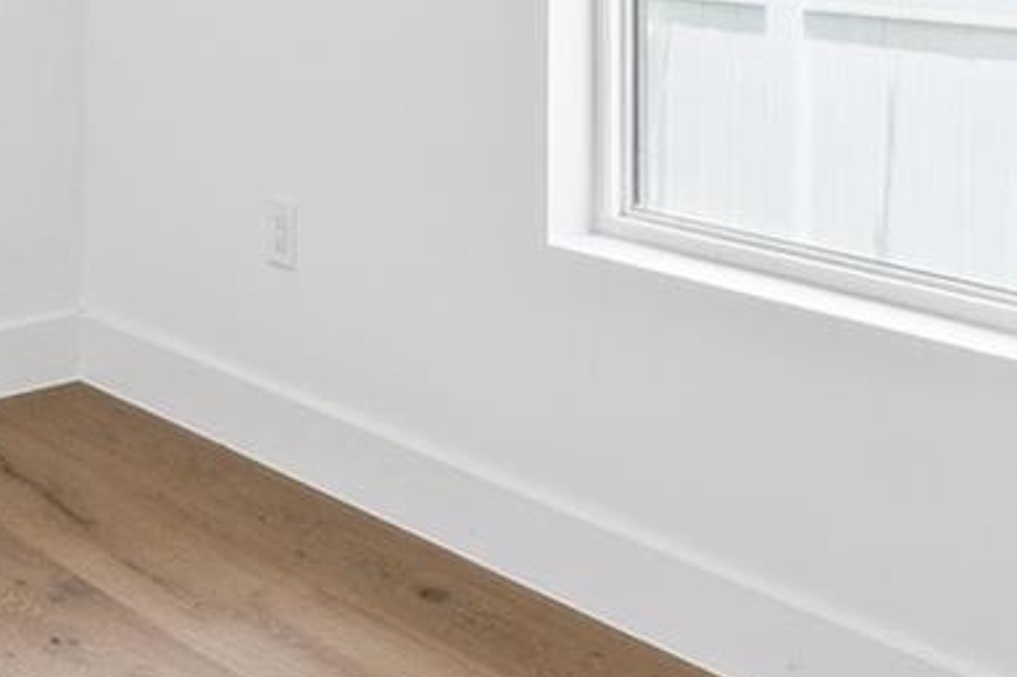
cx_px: 427
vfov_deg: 20.7
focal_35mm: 58
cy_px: -263
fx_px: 1638
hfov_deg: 34.4
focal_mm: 14
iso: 100
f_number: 8
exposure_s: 1/20
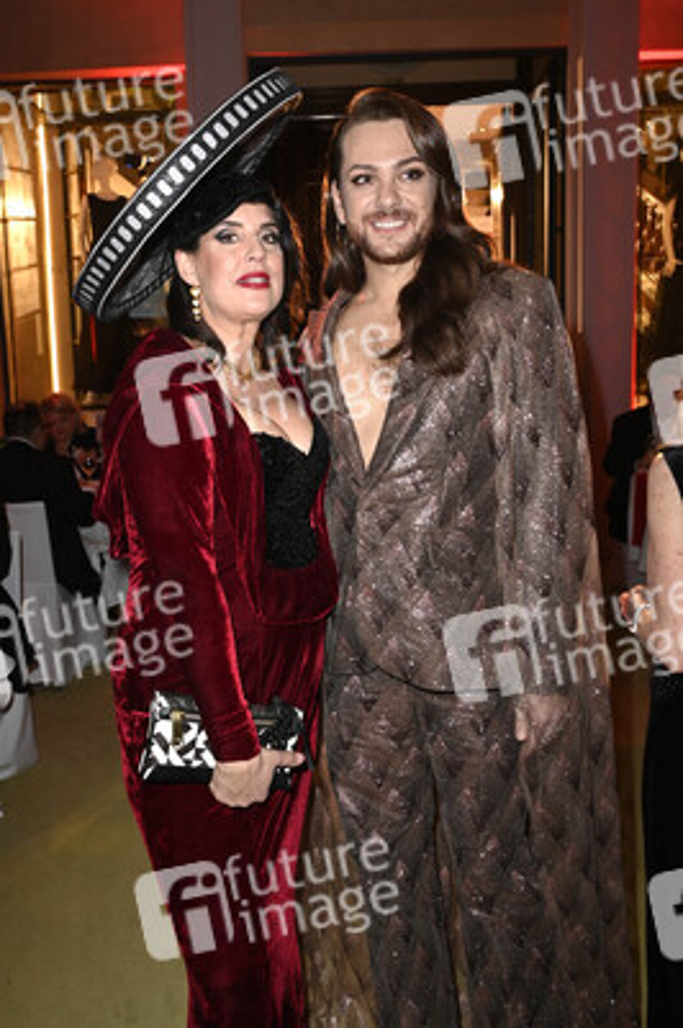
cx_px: 342
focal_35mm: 31
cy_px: 514
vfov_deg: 60.3
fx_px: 884
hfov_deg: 42.3
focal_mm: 31
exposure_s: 1/60
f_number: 5.6
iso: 1600
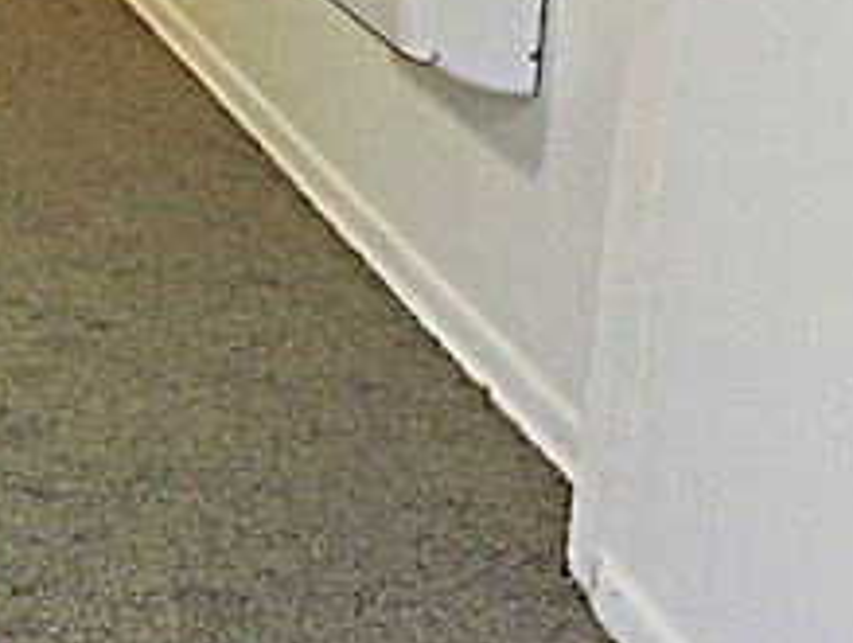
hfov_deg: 16.4
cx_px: -300
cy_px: 129
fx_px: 2764
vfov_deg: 13.2
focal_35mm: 112
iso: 250
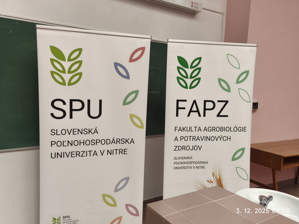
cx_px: 150
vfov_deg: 48.2
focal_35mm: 29
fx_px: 250
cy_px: 112
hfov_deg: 61.7
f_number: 1.7
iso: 250
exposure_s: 1/100
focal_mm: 5.35
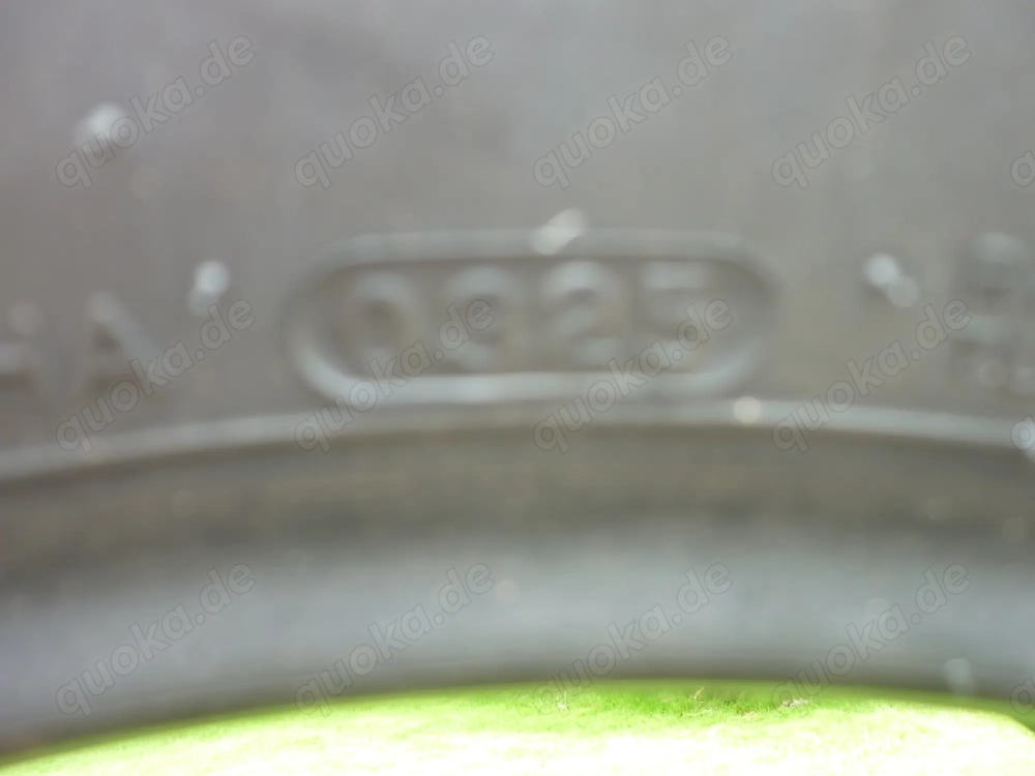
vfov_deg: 42.9
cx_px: 518
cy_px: 388
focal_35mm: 33
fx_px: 987
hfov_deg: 55.4
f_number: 2.8
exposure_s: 1/40
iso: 80
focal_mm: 5.5
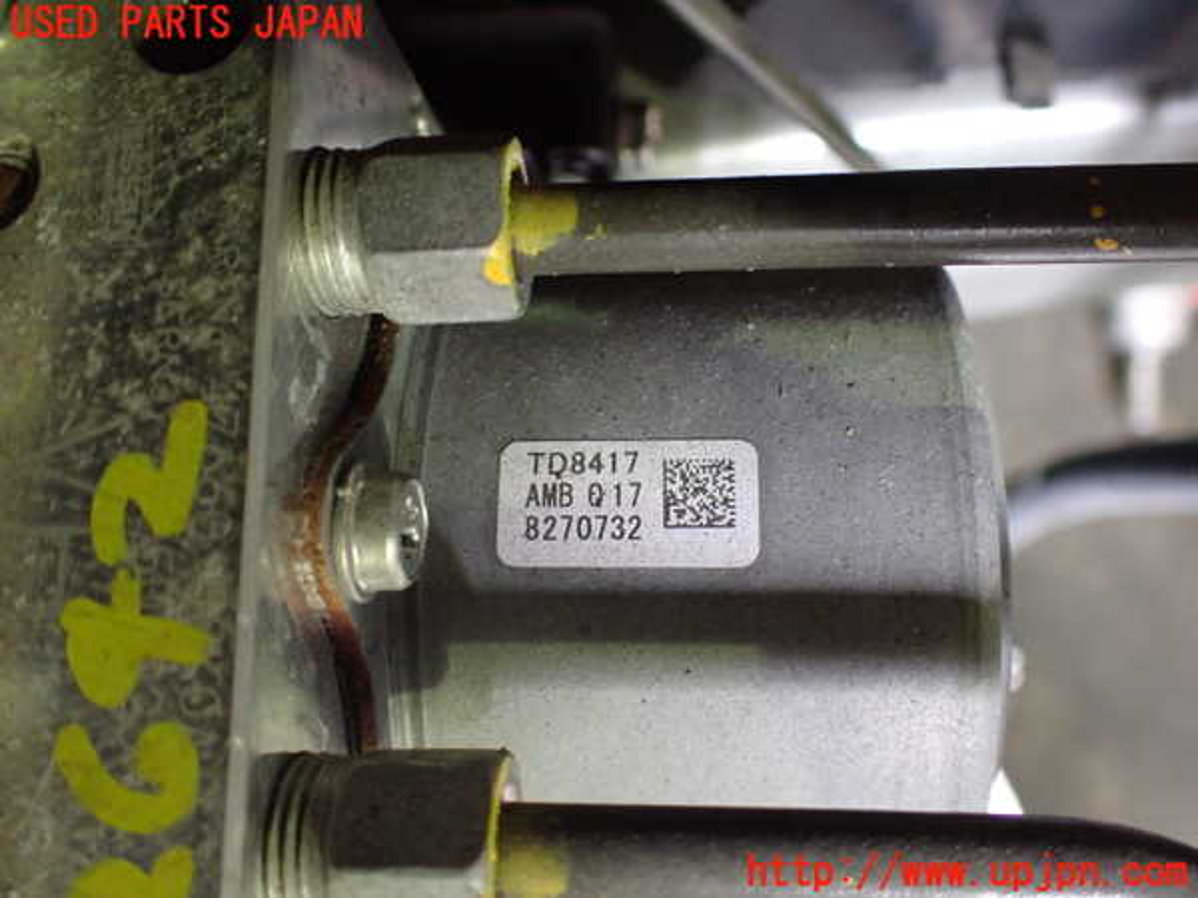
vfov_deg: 46.8
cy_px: 449
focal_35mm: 30
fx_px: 1038
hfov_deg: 60.0
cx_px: 599
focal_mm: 5.4
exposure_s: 1/30
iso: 1000
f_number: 2.3
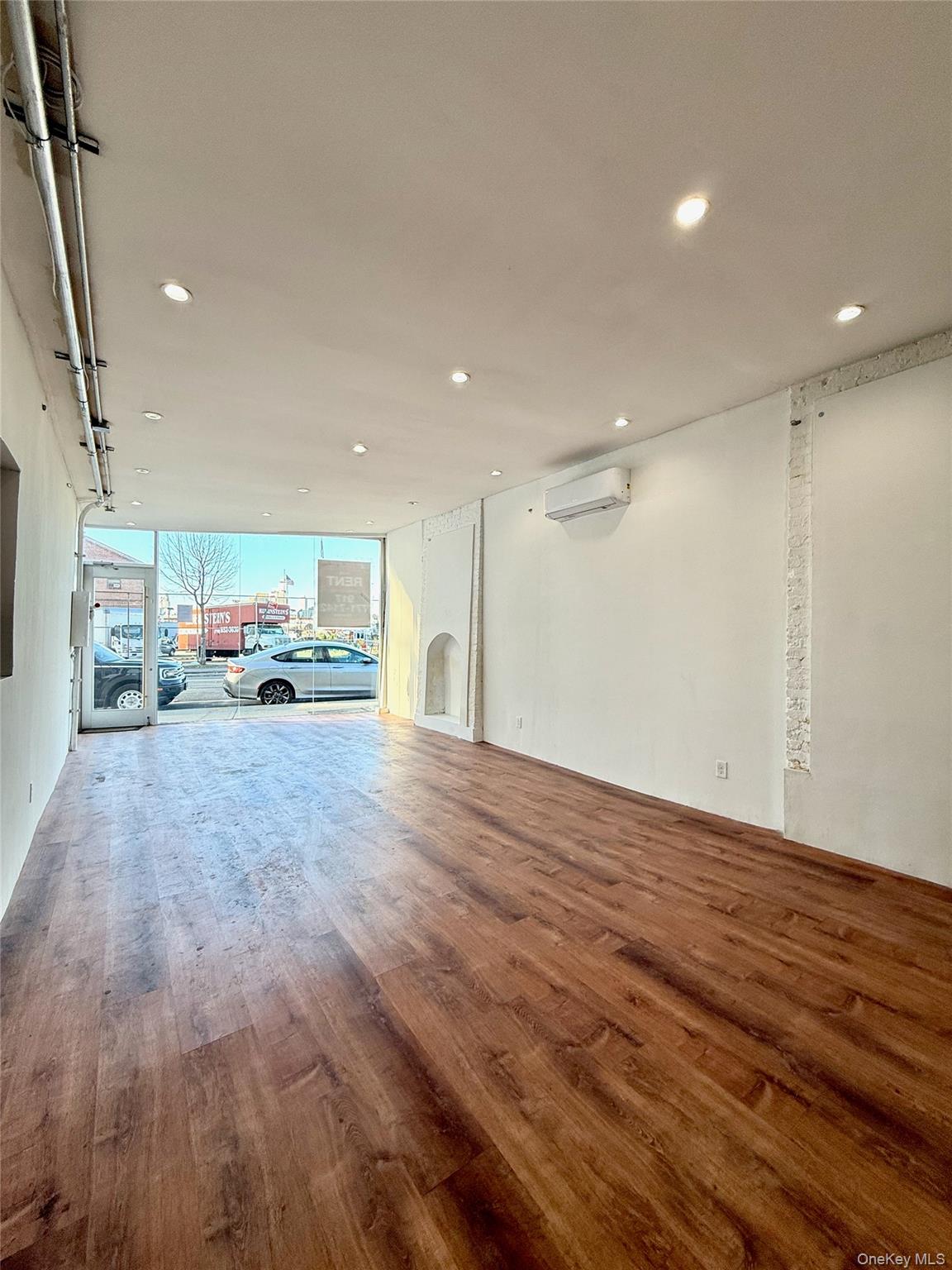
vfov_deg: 102.1
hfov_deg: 85.7
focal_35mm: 14
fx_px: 513
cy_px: 635
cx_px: 476
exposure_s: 1/121
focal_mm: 2.22
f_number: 2.2
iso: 64
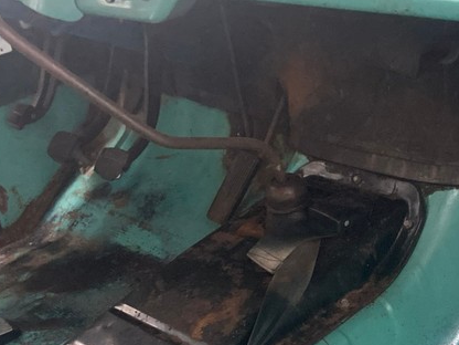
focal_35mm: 69
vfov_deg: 20.7
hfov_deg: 28.0
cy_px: 335
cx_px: 301
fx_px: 915
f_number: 1.8
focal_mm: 3.99
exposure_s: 1/30
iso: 500
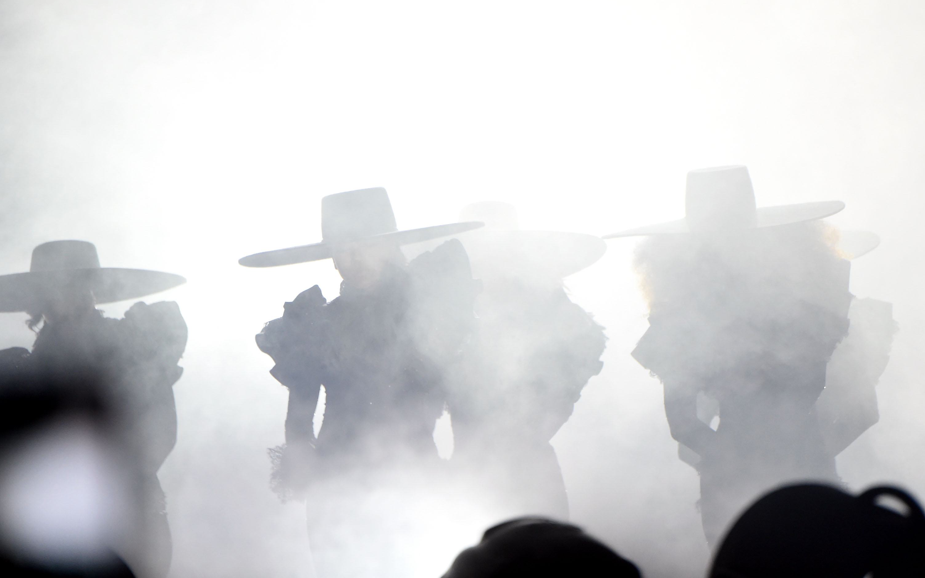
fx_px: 10286
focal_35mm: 408
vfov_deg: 3.2
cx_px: 462
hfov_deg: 5.1
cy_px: 304
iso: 4000
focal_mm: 400
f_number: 5.6
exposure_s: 1/640
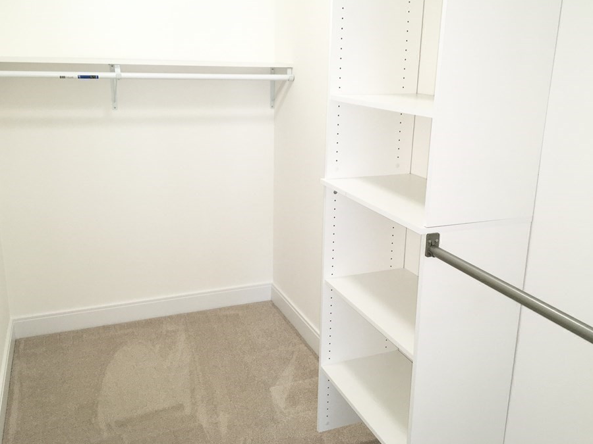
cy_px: 207
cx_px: 305
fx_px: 565
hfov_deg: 55.3
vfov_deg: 42.9
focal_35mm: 33
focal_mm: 4.15
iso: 50
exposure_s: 1/30
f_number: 2.2
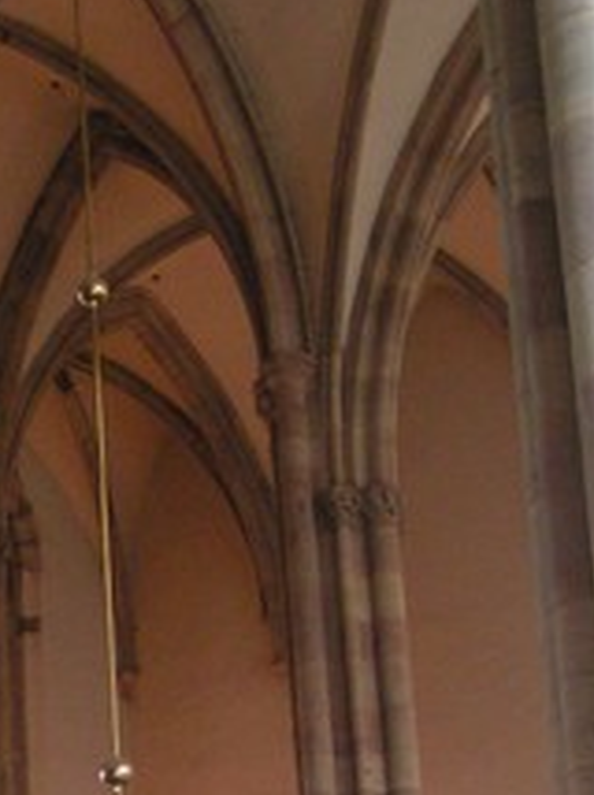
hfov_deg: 13.2
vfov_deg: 17.4
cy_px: 879
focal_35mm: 109
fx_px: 2499
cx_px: -123
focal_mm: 5.8
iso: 200
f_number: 2.8
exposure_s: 1/25
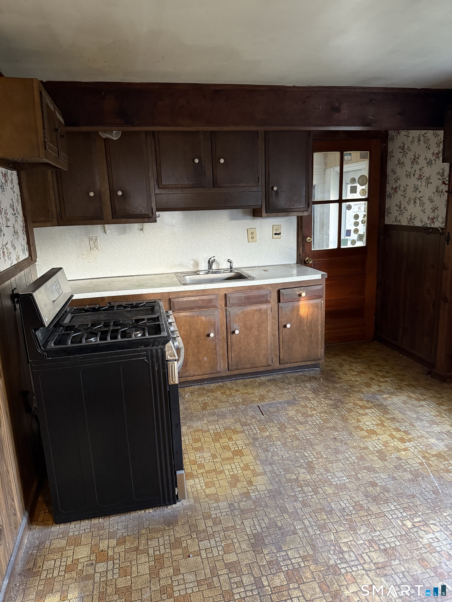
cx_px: 226
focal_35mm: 24
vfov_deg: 71.6
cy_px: 301
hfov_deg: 56.8
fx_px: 418
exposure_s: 1/40
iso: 800
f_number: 1.78
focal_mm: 6.76
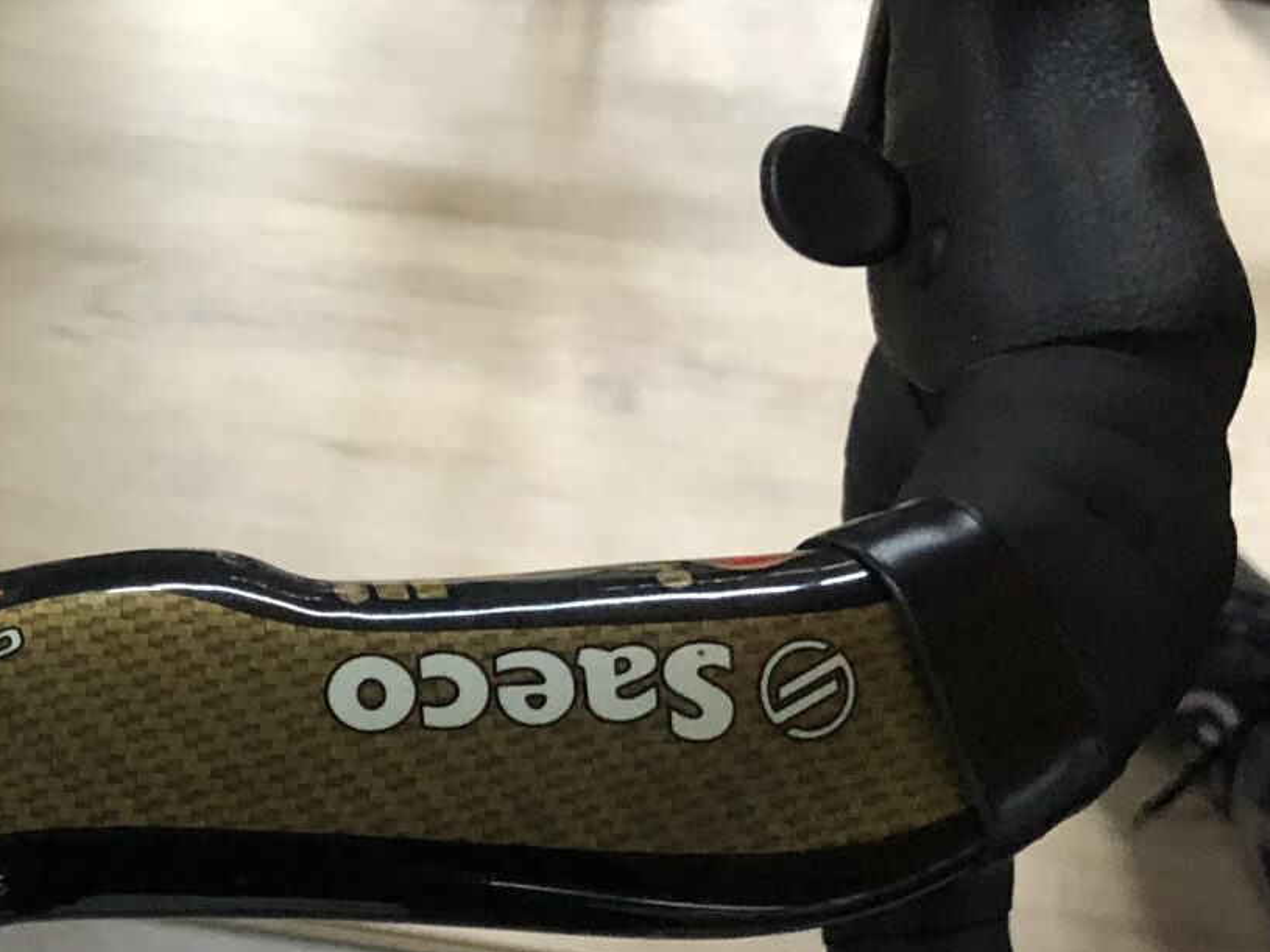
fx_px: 3228
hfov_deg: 20.5
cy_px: 771
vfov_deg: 16.6
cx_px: -338
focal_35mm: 88
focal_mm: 4
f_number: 1.8
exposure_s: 1/13
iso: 100
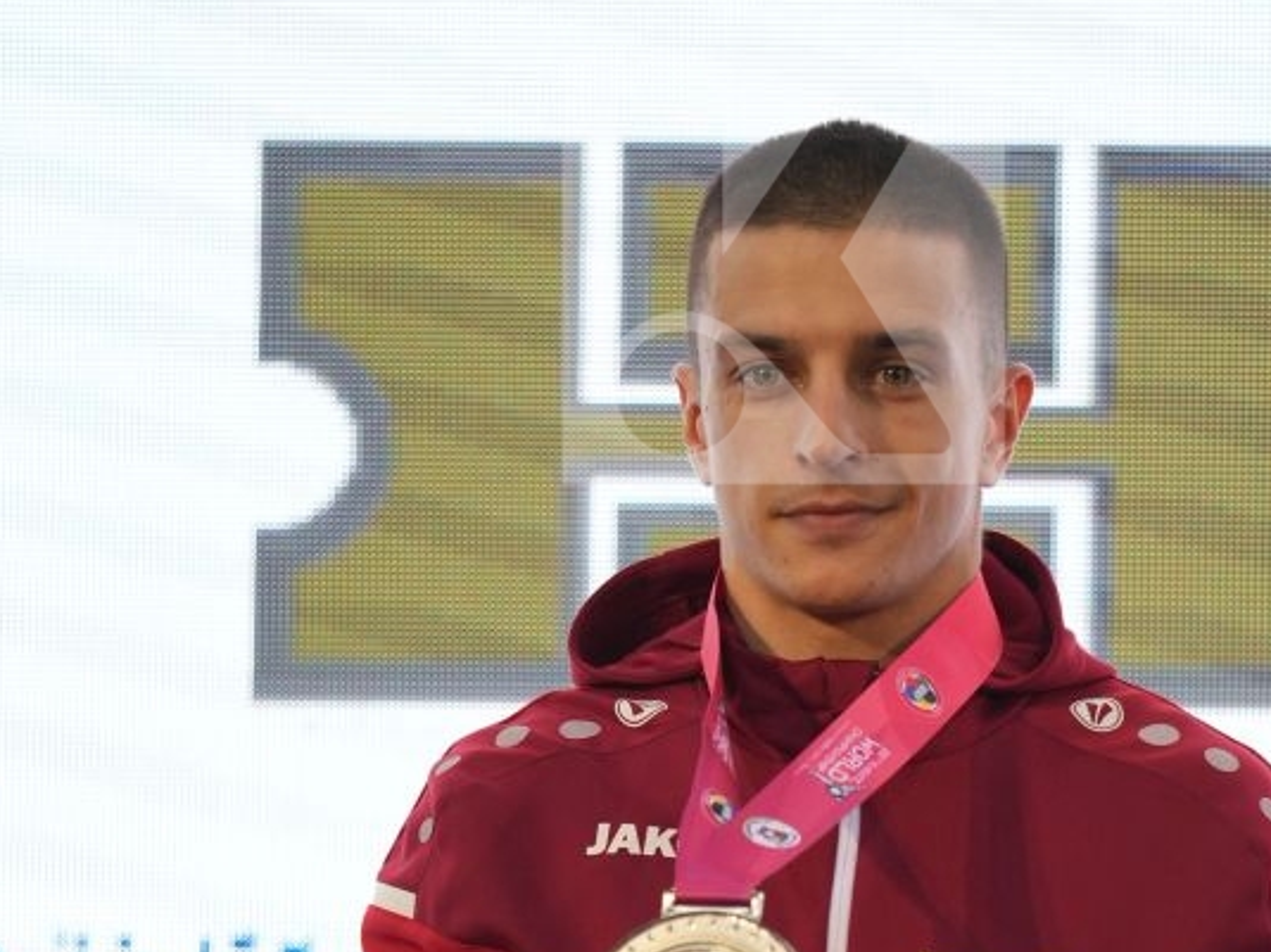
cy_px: 1109
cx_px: 784
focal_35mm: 647
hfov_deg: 3.1
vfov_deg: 2.3
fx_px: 23751
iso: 400
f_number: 2.8
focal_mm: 200
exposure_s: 1/250
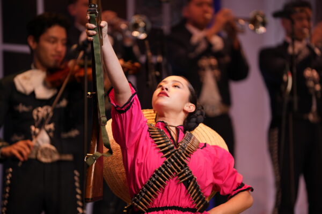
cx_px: 161
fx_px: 1789
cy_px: 107
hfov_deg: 10.3
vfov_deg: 6.9
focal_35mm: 200
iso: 400
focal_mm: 200
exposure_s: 1/500
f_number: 2.8
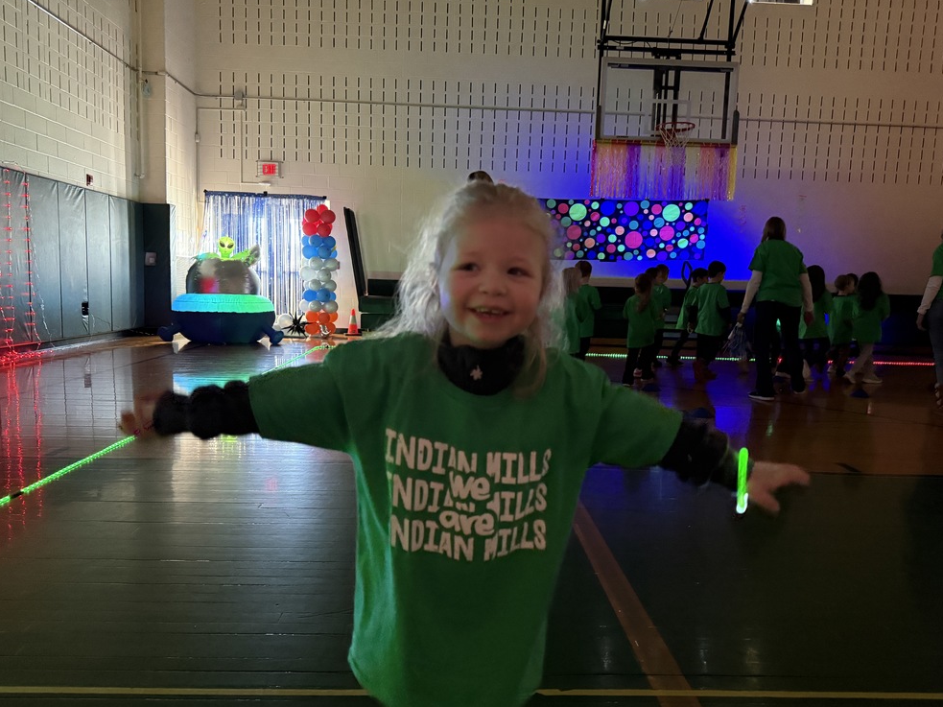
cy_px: 364
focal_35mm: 25
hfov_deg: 69.4
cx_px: 470
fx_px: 681
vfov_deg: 54.9
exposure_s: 1/60
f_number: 1.78
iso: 500
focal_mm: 6.76
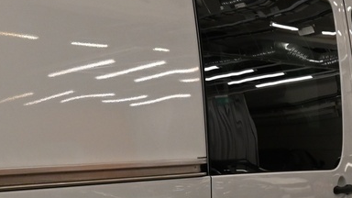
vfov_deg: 10.4
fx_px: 1084
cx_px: -159
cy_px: 173
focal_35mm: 116
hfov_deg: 16.9
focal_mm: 17.5
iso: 500
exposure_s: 1/125
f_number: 5.6
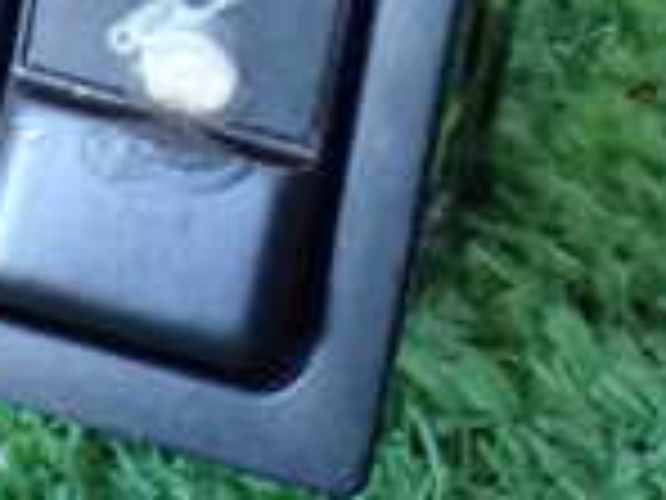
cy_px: -216
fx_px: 3906
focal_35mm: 203
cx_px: 423
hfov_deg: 9.7
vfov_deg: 7.2
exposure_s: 1/25
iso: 800
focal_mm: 9.01
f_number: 3.2
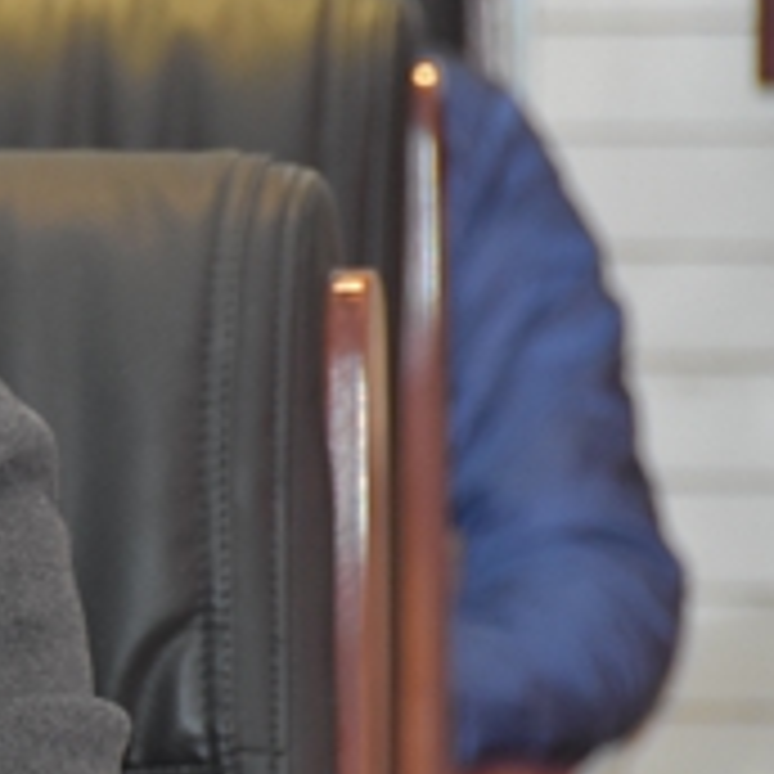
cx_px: -540
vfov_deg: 2.0
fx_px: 22438
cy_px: 500
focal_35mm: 887
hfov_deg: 2.0
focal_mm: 200
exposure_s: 1/60
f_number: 5.6
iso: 2200
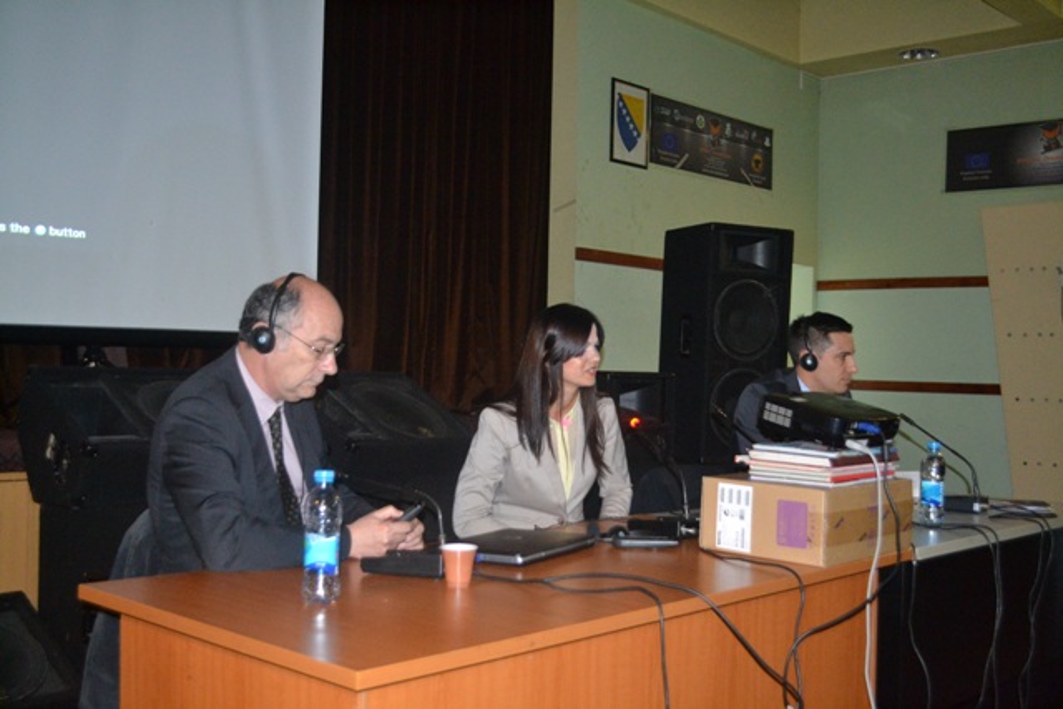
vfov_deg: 34.2
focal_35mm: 39
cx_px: 532
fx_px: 1152
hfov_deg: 49.5
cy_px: 354
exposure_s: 1/60
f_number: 4.2
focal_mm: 26
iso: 3200
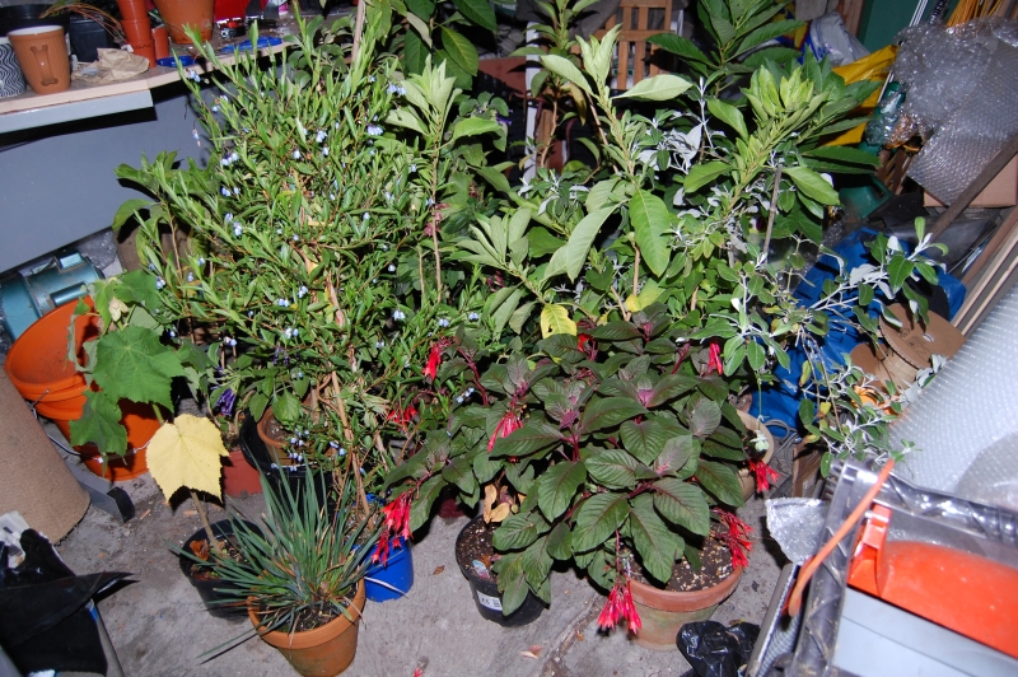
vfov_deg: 47.9
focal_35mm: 27
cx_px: 509
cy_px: 338
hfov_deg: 67.4
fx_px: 763
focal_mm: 18
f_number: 3.5
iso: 400
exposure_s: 1/60
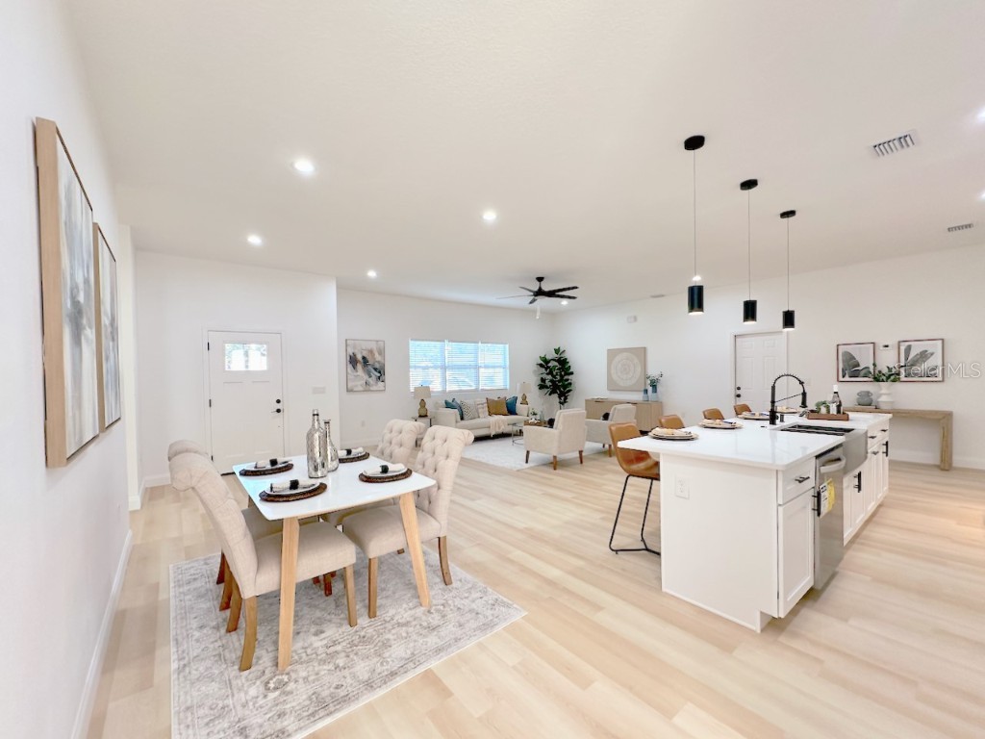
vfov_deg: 85.7
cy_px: 370
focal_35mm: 14
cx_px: 492
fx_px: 398
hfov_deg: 102.1
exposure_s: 1/120
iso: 125
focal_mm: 2.22
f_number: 2.2
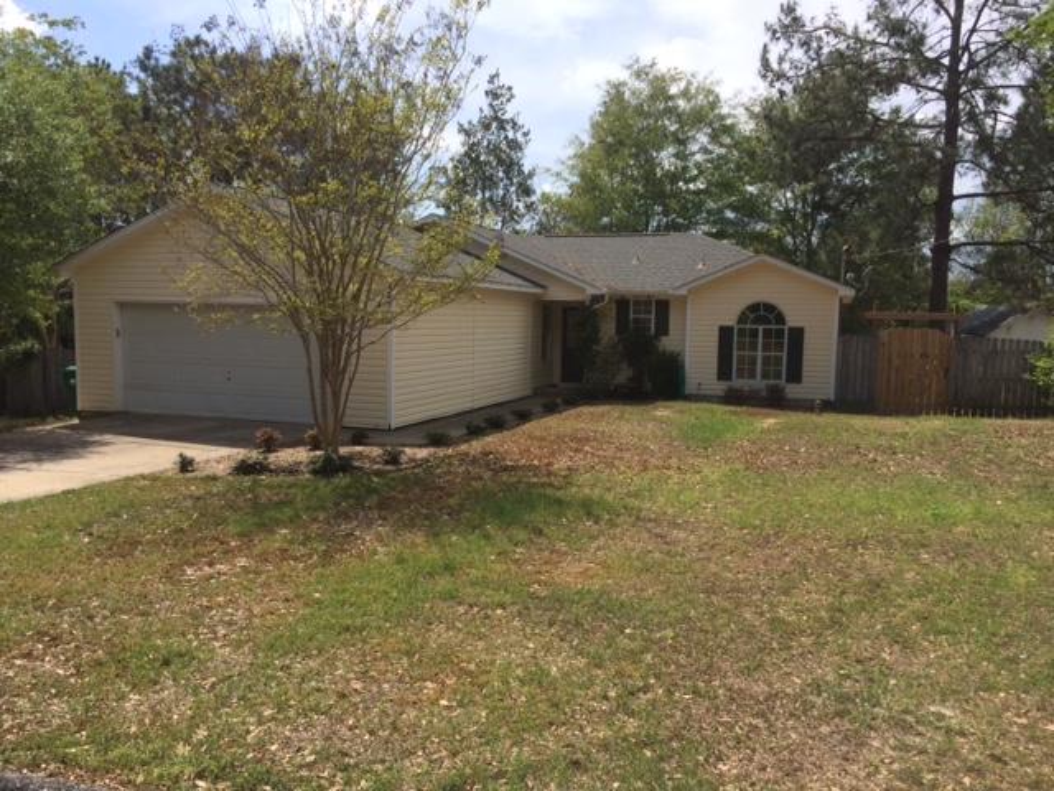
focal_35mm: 29
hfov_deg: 61.7
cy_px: 396
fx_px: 883
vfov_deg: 48.2
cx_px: 527
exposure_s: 1/1953
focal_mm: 4.15
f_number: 2.2
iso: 32
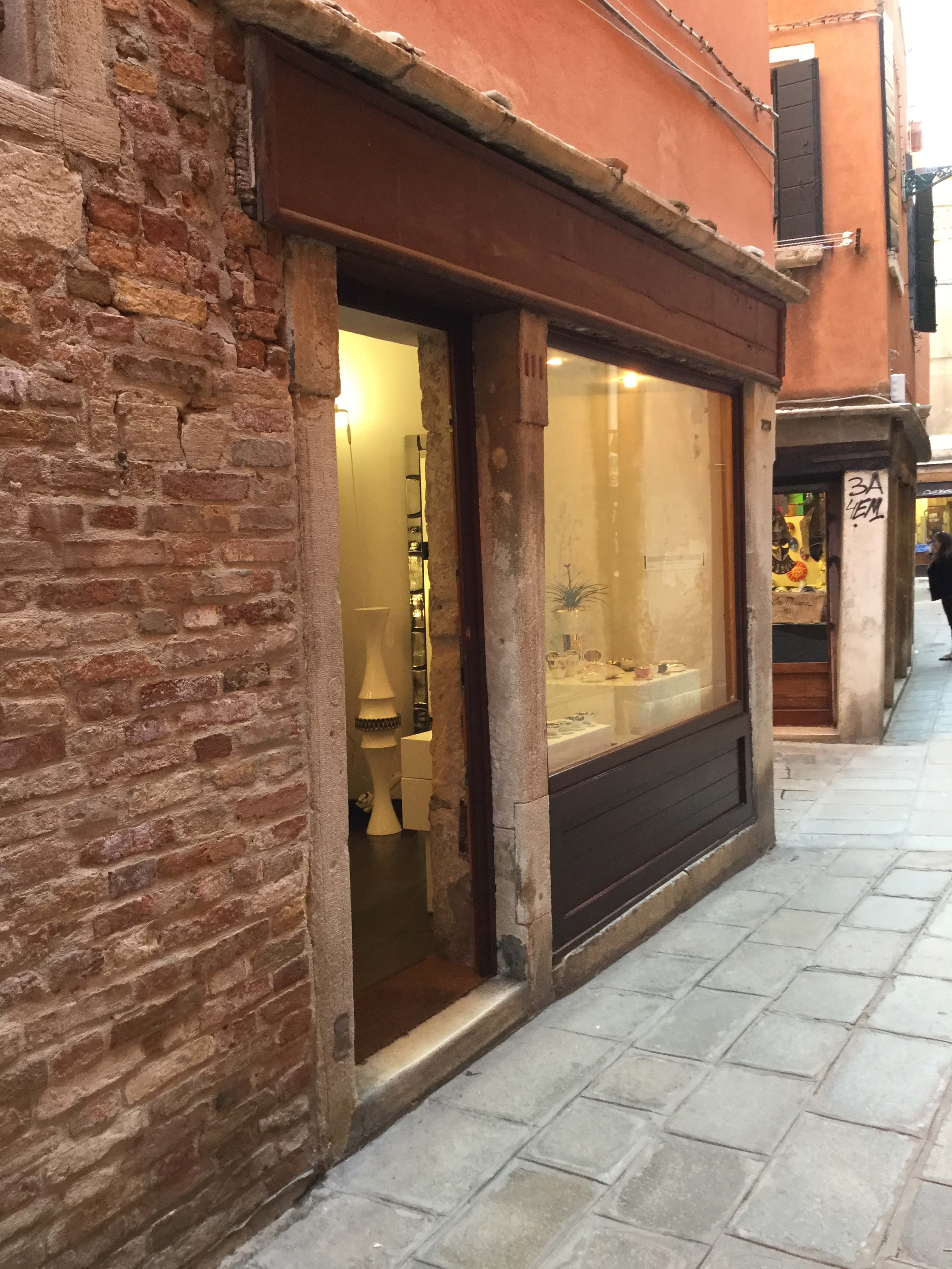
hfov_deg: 45.4
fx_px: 1137
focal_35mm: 31
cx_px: 476
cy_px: 634
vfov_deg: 58.4
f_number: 2.4
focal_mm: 3.3
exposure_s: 1/33
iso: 100
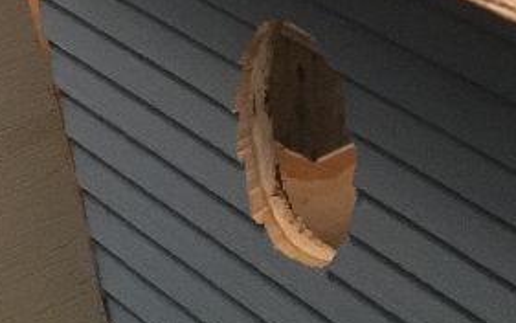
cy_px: -518
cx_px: 604
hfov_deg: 17.8
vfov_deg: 9.9
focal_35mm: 112
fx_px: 1576
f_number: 2.2
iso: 320
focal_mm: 4.15
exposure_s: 1/17
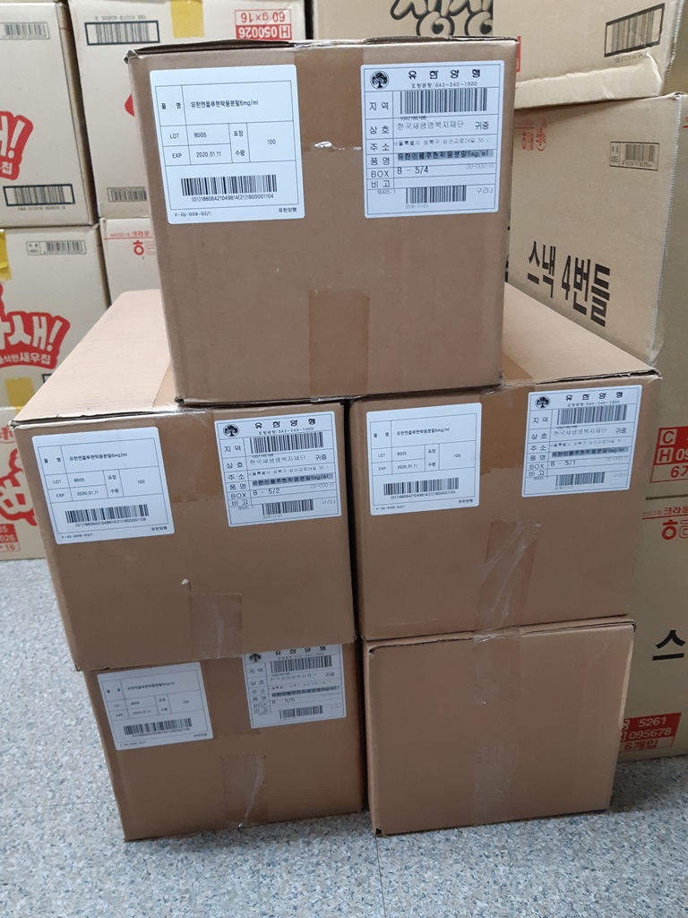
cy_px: 459
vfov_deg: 67.3
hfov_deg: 53.1
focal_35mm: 26
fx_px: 689
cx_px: 344
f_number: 1.7
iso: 200
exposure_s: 1/30
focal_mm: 3.93
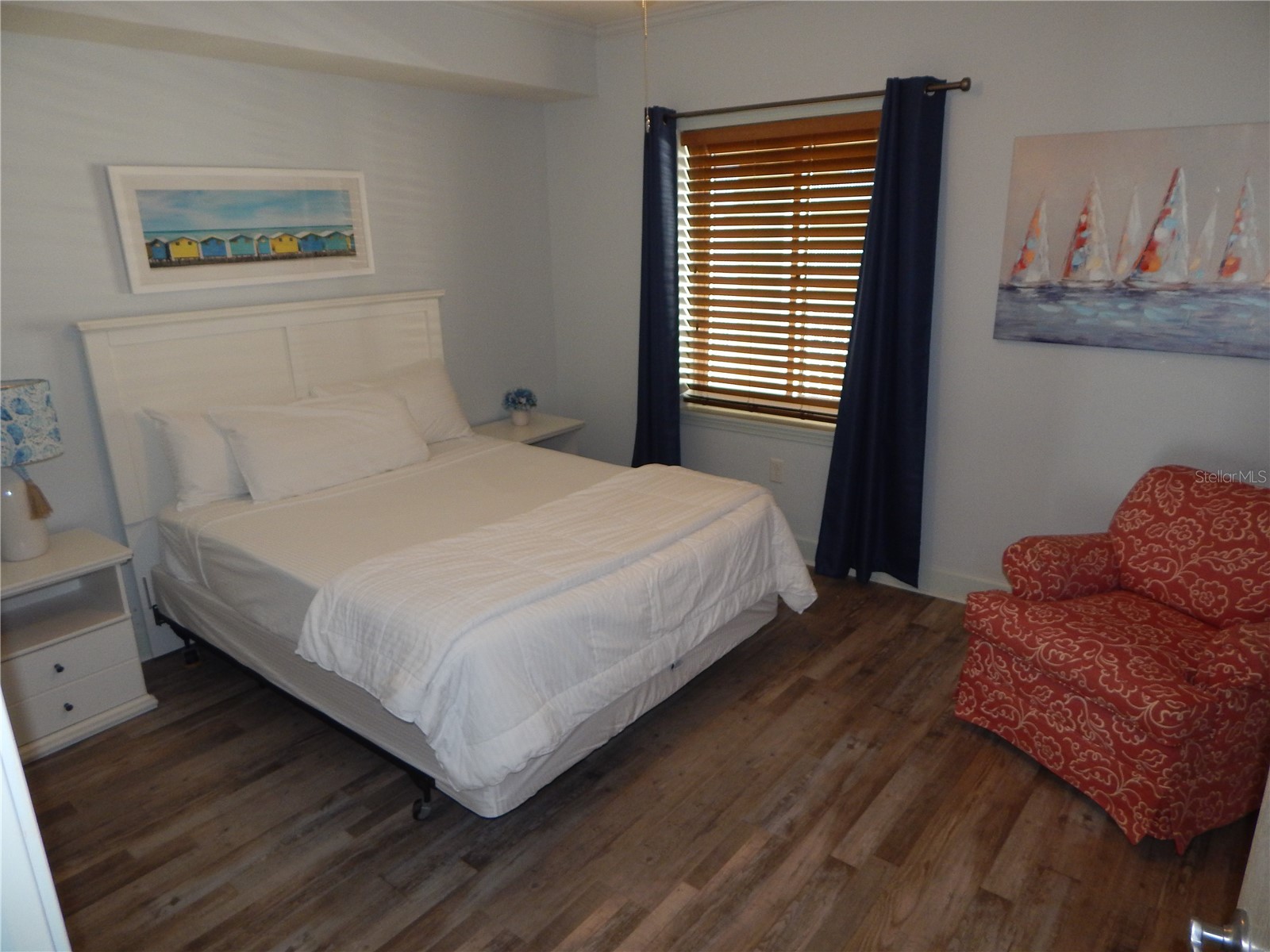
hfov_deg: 76.4
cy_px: 476
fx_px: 807
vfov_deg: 61.1
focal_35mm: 22
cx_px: 635
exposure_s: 1/30
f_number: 3
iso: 200
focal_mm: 4
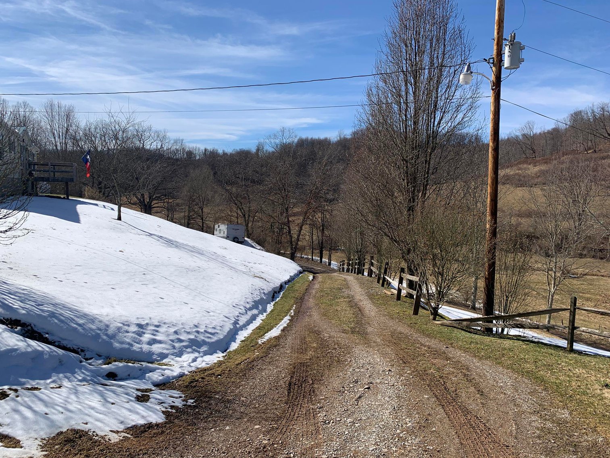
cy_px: 229
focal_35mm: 26
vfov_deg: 53.1
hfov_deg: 67.3
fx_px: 458
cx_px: 305
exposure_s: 1/3650
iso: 25
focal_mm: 4.25
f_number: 1.8
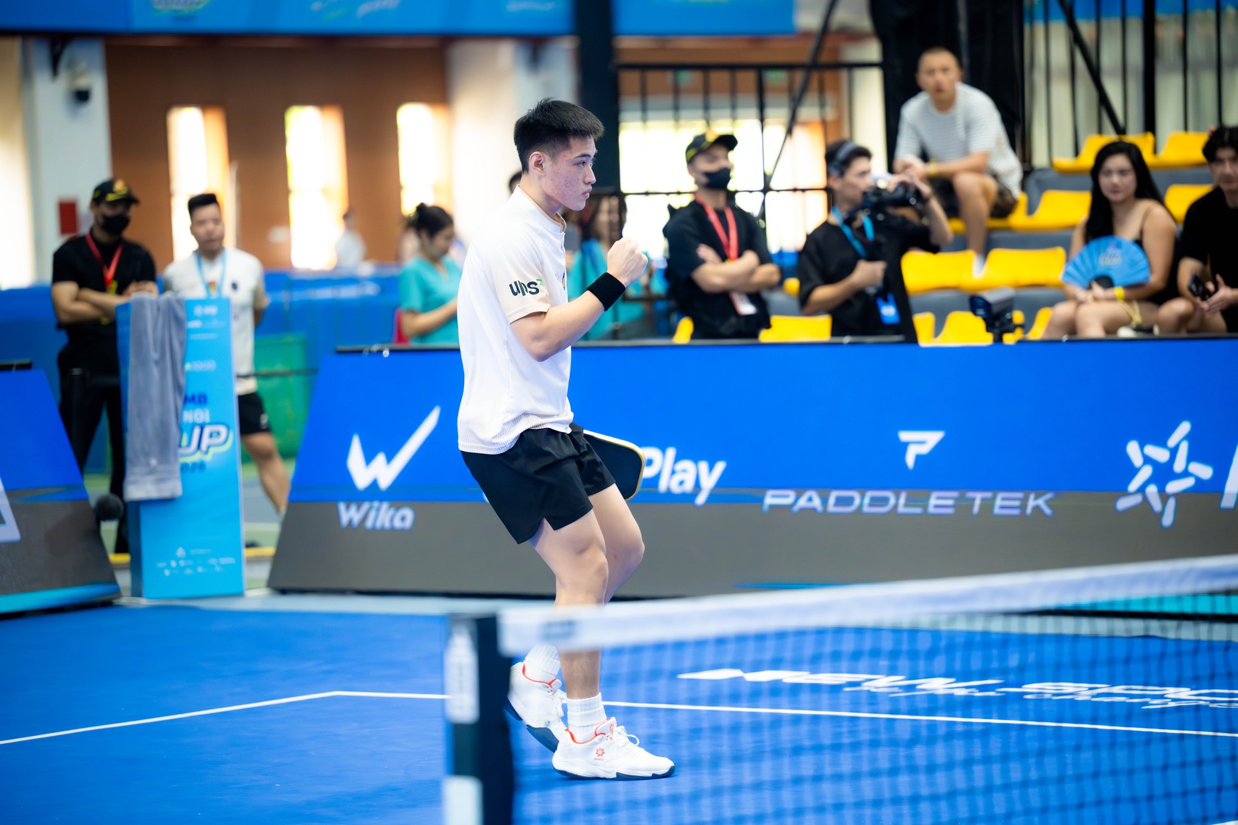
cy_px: 412
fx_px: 4986
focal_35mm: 145
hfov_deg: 14.2
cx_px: 619
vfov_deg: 9.5
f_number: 2.8
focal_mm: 145
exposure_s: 1/640
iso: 6400
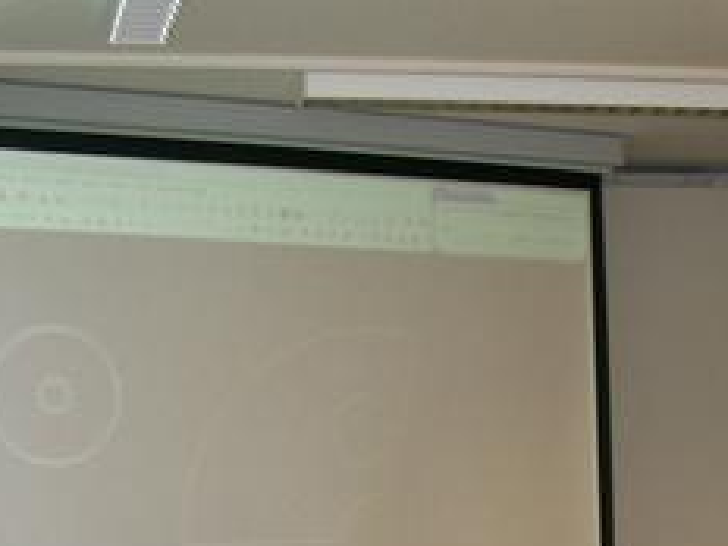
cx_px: 483
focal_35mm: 102
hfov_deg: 19.2
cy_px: 693
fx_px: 2145
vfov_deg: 14.0
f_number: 2.6
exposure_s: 1/60
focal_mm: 7.6
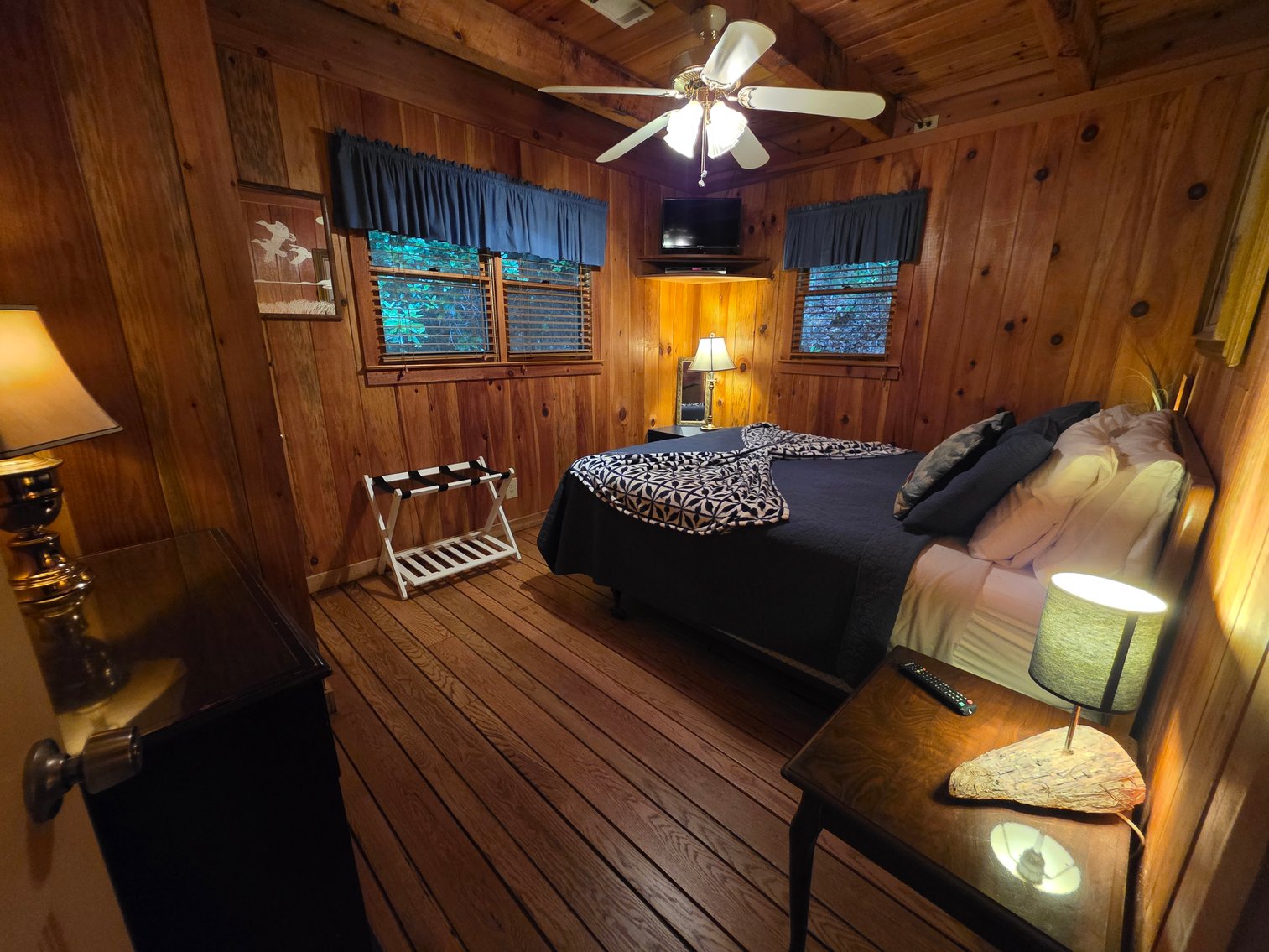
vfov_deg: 89.9
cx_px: 634
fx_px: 477
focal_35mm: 13
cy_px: 476
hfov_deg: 106.2
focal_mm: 2.2
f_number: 1.9
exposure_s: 1/40
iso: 800
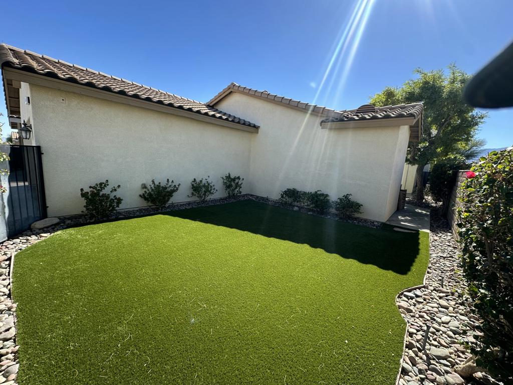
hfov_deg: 102.1
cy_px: 192
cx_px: 256
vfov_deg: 85.7
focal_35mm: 14
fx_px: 207
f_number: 2.2
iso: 40
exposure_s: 1/537
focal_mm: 2.22
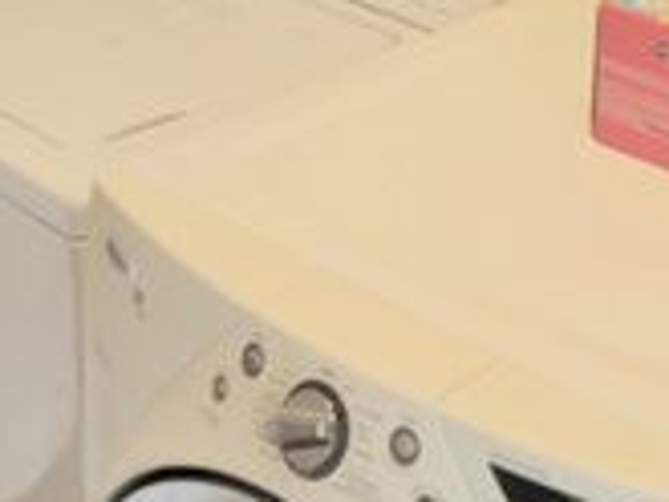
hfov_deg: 22.4
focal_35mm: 87
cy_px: -97
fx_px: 1683
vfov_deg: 16.3
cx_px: 446
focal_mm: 2.22
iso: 500
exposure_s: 1/20
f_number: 2.2
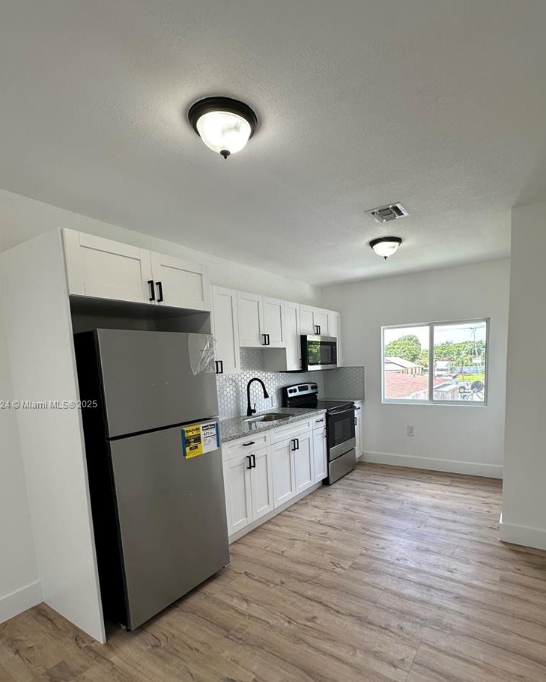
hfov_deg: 73.7
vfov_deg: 85.4
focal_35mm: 18
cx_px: 297
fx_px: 364
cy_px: 405
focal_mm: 2.22
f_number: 2.2
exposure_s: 1/122
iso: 40
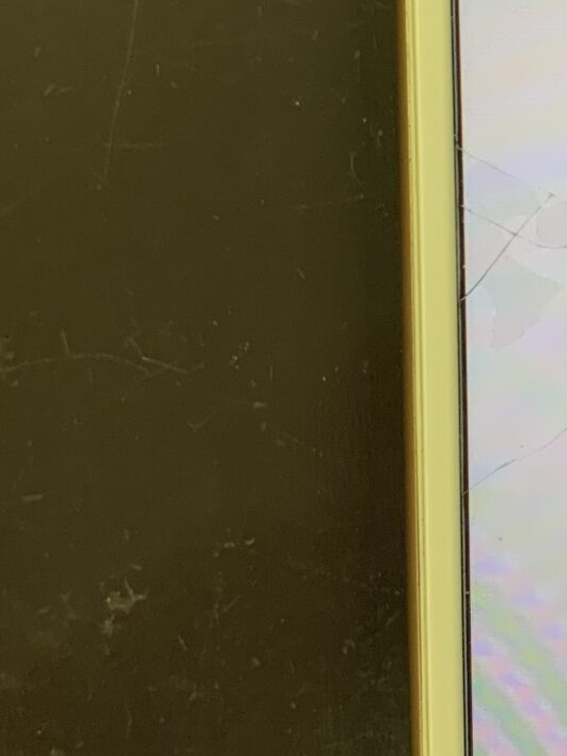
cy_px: 191
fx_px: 2053
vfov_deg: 20.7
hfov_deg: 14.4
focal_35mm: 94
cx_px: 904
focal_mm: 4.25
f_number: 1.8
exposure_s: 1/120
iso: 80
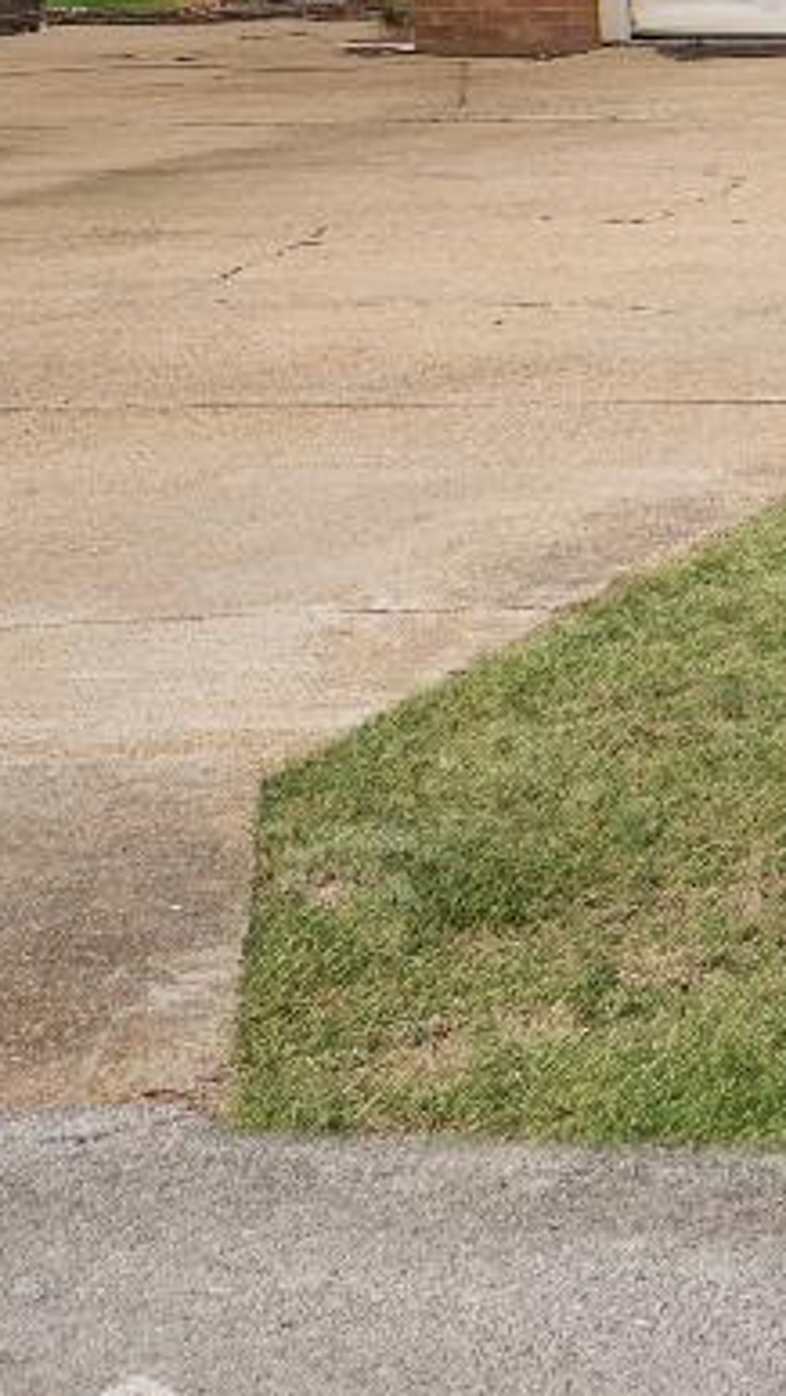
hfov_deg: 7.5
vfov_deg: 15.6
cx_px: 2657
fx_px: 4960
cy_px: -94
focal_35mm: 134
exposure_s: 1/60
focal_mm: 33
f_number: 5.6
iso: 100
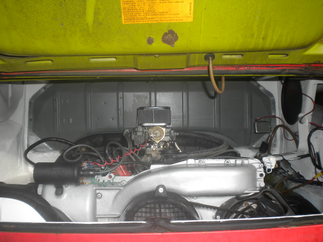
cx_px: 162
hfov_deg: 52.6
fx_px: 327
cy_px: 121
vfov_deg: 40.7
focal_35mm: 35
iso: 80
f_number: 4.6
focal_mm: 6.3
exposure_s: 1/201
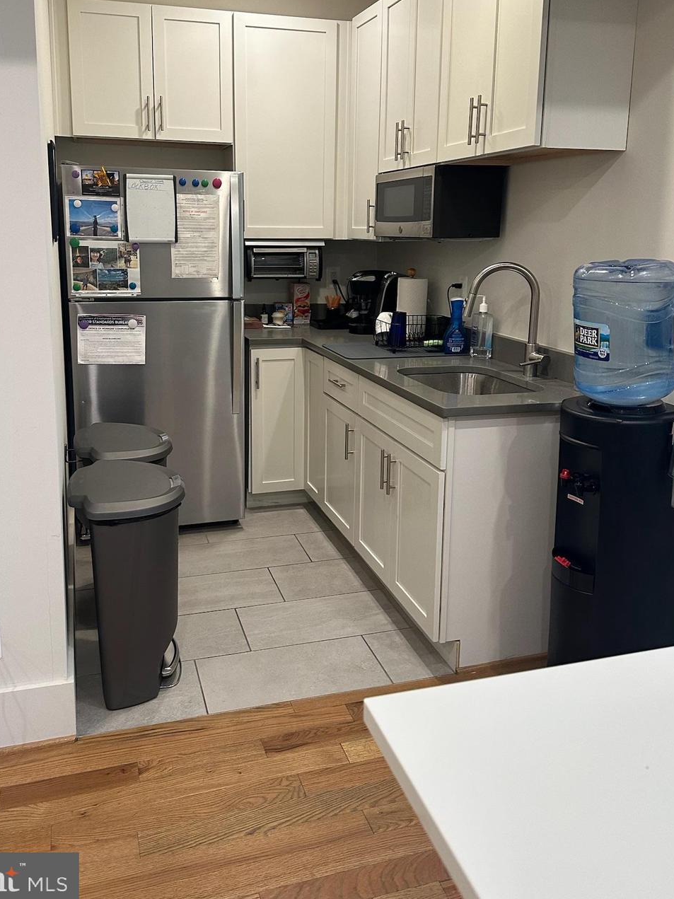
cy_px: 367
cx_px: 310
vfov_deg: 61.2
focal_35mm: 29
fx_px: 753
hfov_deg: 48.2
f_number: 1.78
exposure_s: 1/120
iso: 200
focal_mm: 6.86
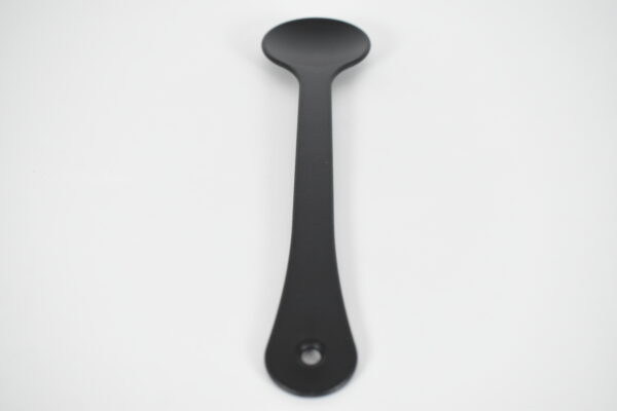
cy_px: 206
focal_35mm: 36
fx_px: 617
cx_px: 308
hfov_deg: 53.1
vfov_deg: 36.9
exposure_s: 1/125
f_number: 5
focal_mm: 24
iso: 1600
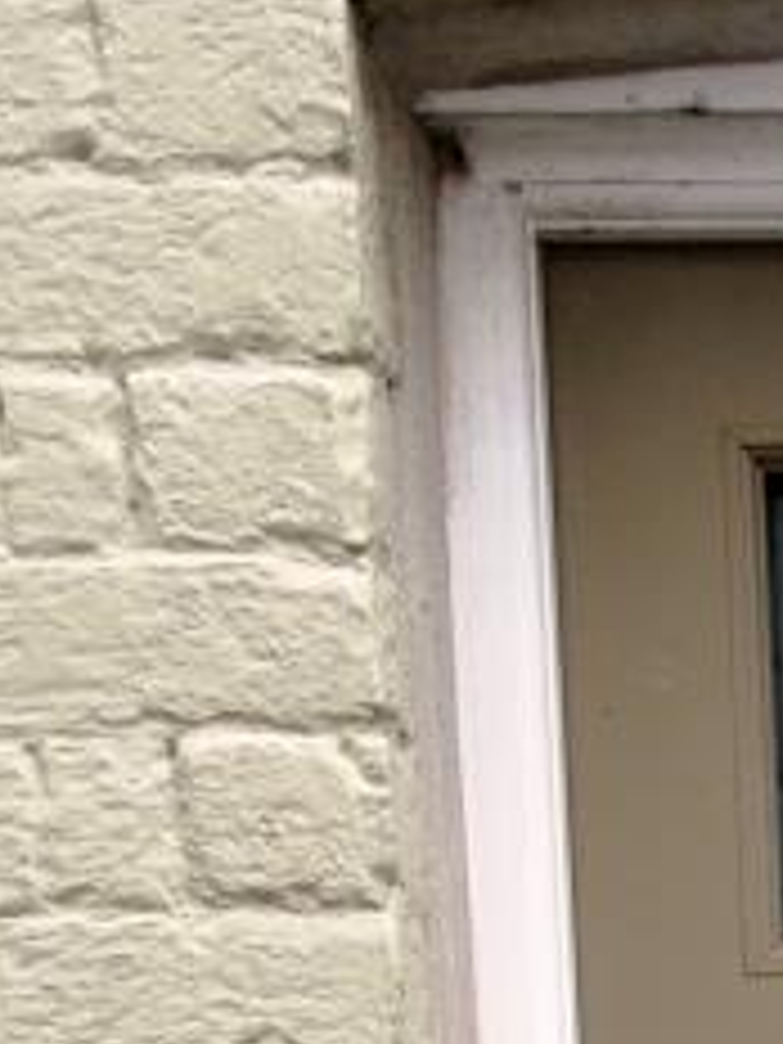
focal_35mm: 106
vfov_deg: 15.6
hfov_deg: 13.0
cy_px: 1926
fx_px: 3197
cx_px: 1274
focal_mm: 4.1
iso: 80
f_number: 3.5
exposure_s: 1/200
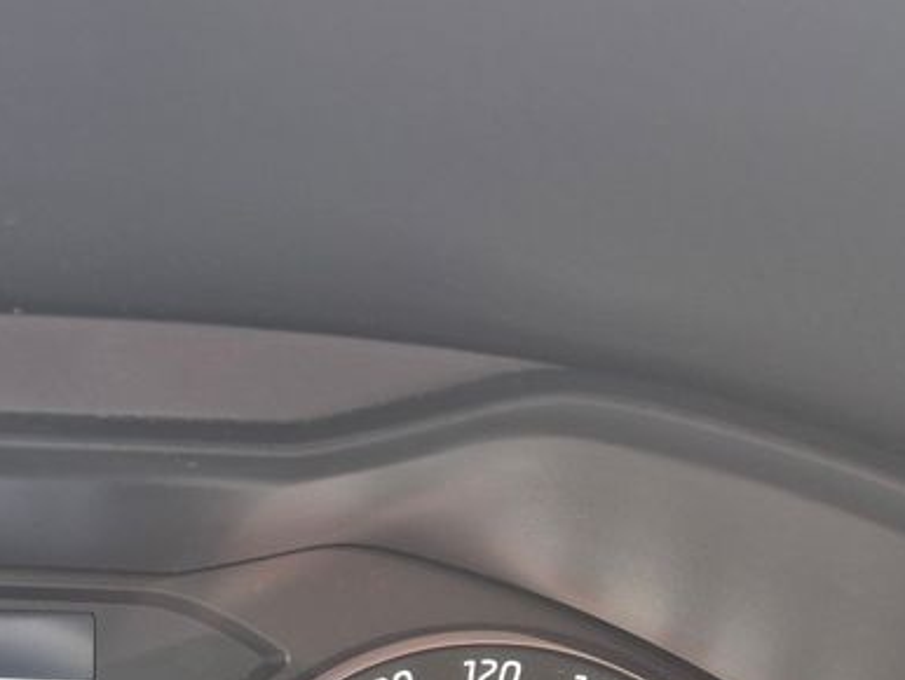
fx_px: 1596
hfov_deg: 27.6
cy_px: 668
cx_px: -192
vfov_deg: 23.1
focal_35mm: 61
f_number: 1.8
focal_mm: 5.4
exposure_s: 1/50
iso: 200
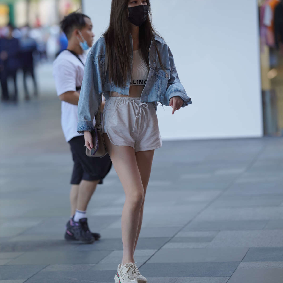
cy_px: 125
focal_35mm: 173
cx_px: 141
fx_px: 1600
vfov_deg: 10.1
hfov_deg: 10.1
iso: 400
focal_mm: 135
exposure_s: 1/400
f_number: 2.2
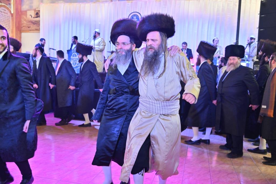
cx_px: 138
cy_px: 92
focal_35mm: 31
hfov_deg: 60.3
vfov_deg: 42.3
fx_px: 238
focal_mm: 31
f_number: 4
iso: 1250
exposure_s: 1/160
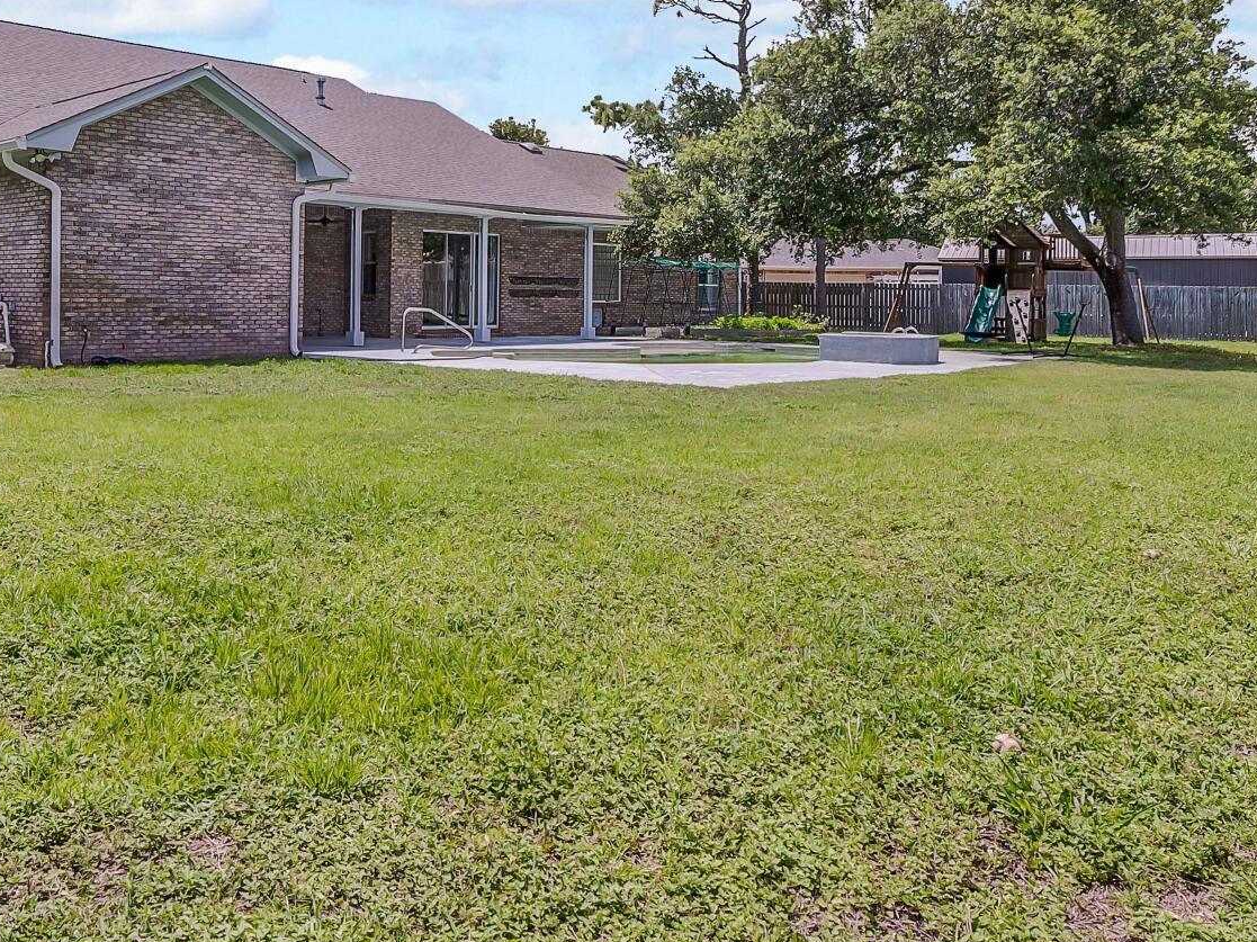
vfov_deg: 44.2
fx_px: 1125
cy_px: 260
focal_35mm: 31
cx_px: 501
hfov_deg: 57.9
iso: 100
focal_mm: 12
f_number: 5.6
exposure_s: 1/1250
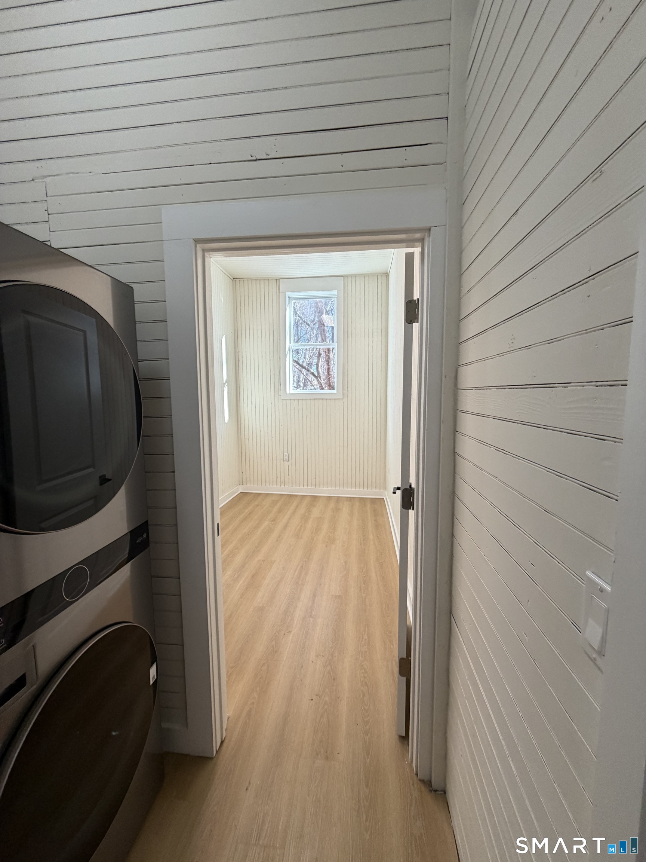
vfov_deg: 102.1
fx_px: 348
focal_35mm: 14
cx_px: 323
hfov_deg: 85.7
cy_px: 431
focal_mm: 2.22
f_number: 2.2
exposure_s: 1/120
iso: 160
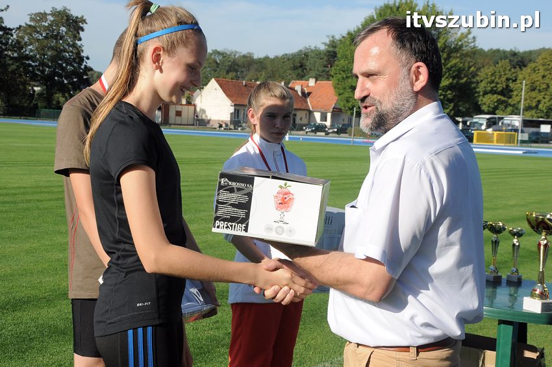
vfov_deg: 21.5
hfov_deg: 31.9
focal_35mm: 63
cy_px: 184
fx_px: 965
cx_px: 276
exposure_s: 1/500
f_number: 11
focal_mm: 42
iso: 400
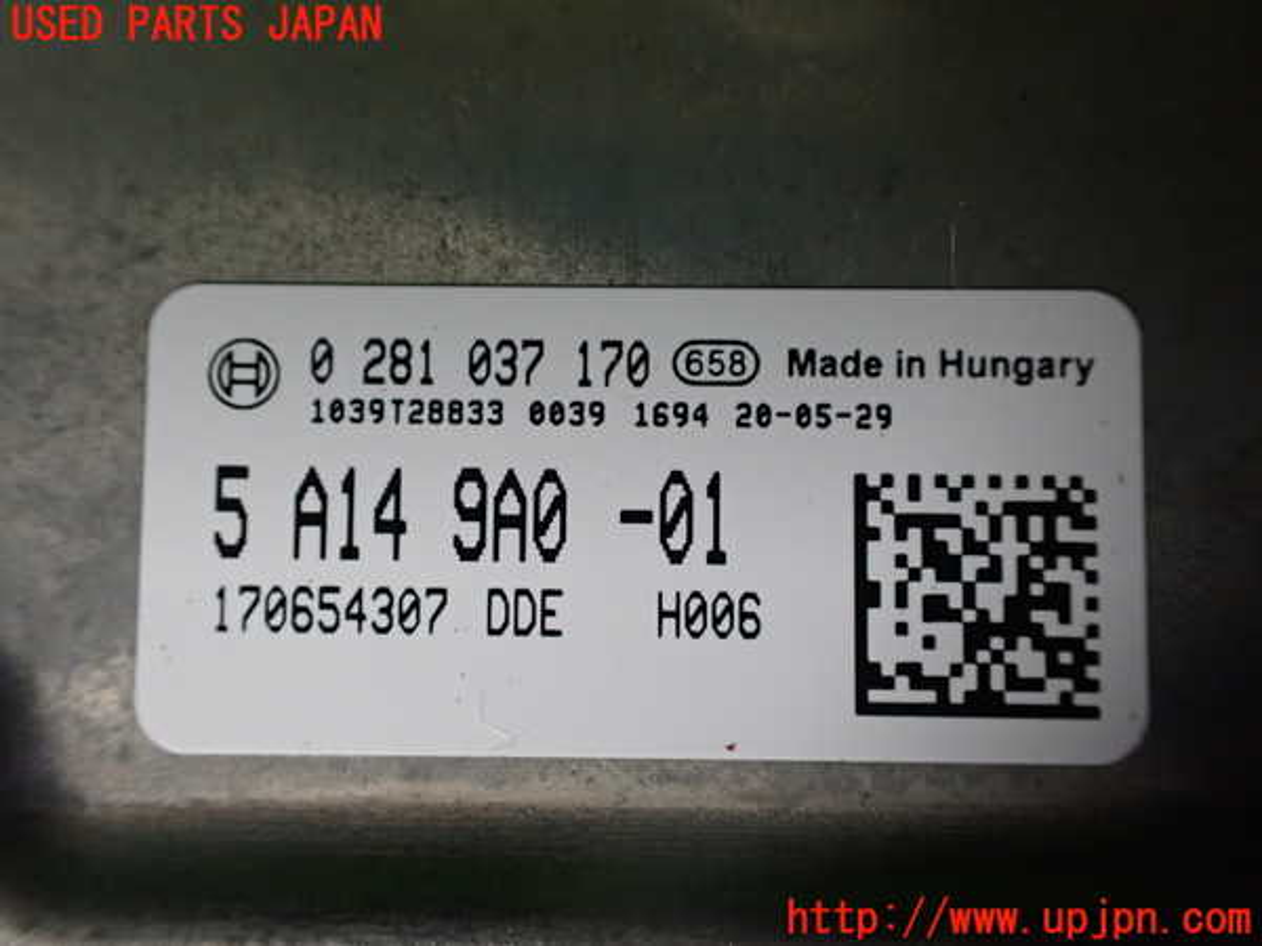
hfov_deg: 60.0
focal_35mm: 30
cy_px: 473
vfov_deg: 46.8
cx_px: 631
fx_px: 1094
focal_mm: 5.4
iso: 800
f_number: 2.3
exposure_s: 1/100
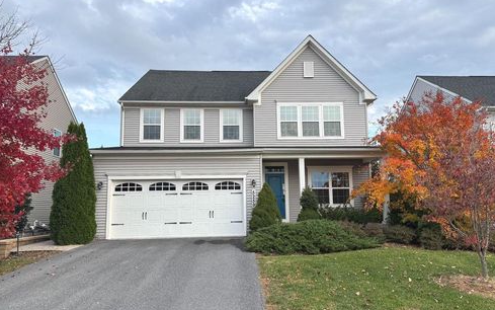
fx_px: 351
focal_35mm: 26
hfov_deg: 70.4
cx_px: 249
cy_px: 162
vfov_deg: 47.6
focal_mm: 6.76
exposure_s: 1/1131
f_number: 1.78
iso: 80
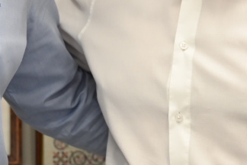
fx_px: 1406
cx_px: 92
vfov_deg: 6.6
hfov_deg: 10.0
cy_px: -50
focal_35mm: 205
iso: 720
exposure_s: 1/125
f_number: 2.8
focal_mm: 41
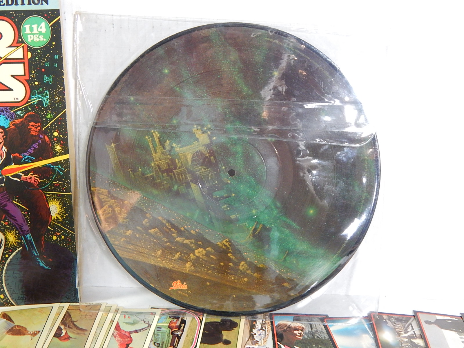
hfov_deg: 54.0
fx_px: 456
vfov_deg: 41.8
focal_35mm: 34
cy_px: 174
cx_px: 232
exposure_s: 1/25
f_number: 3.3
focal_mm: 6.1
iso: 400
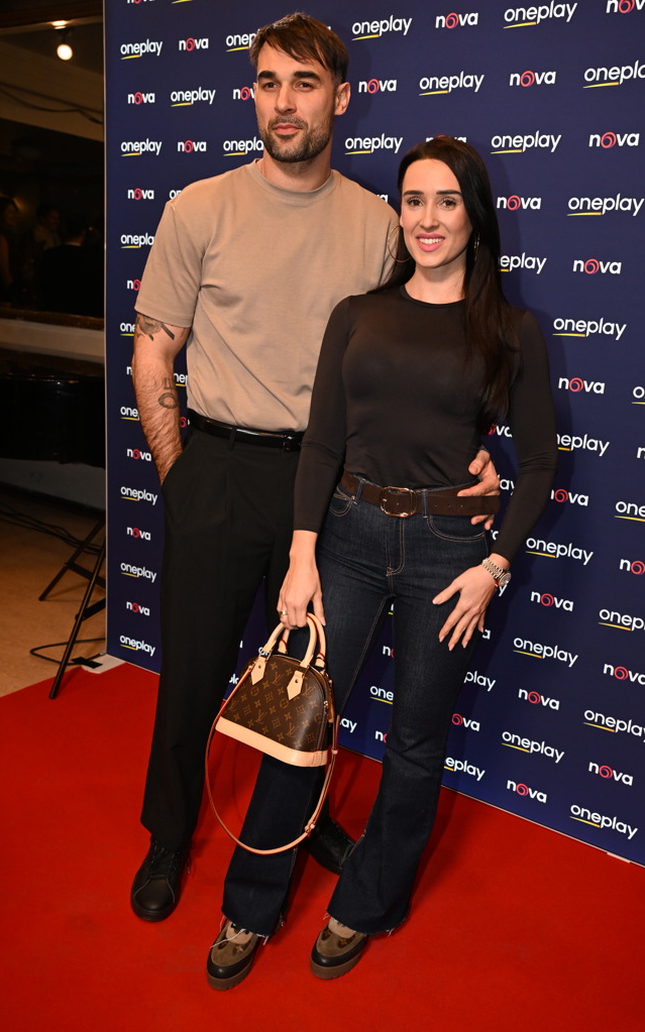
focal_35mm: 33
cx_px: 344
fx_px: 929
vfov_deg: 58.2
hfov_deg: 38.3
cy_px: 516
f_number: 5
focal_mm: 32
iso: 1600
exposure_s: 1/250
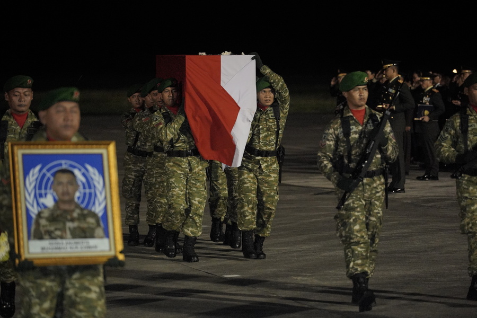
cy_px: 159
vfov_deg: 8.5
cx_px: 238
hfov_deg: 12.8
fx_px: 2133
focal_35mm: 161
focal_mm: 161
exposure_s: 1/200
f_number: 4
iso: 5000
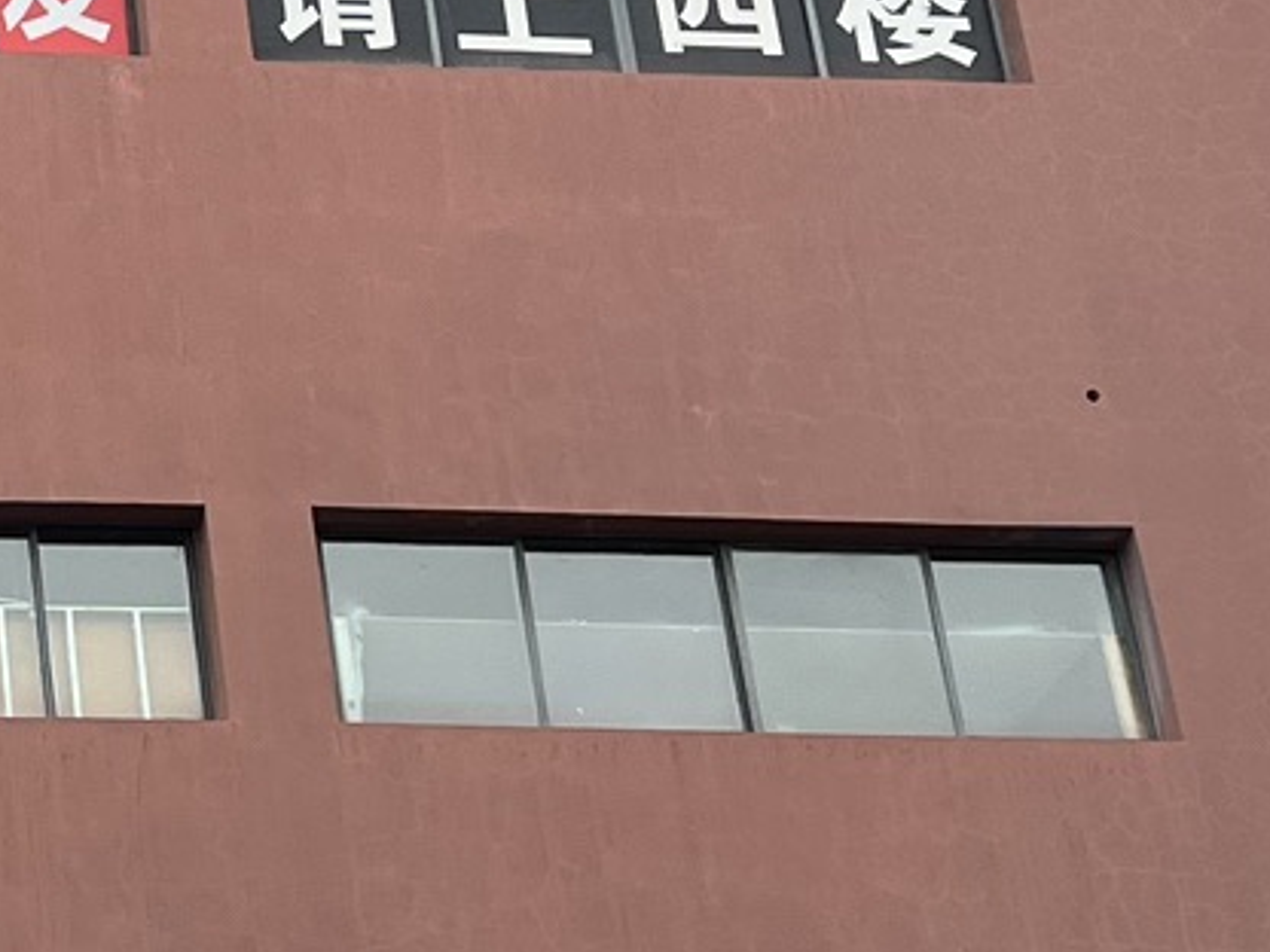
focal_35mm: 125
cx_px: -342
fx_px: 4586
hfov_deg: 15.1
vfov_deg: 11.8
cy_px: 336
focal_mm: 5.7
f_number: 1.5
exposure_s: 1/242
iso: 40
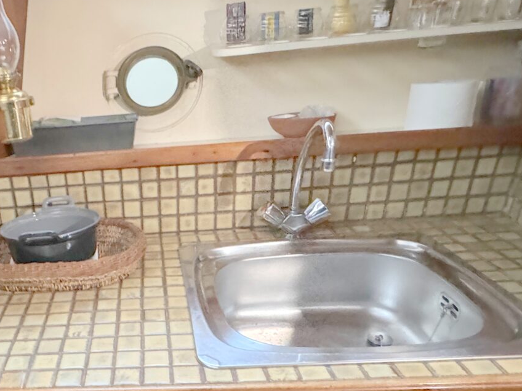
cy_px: 294
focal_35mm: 33
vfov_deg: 41.6
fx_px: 498
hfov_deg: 51.9
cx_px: 106
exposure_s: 1/25
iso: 1600
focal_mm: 2.22
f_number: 2.2
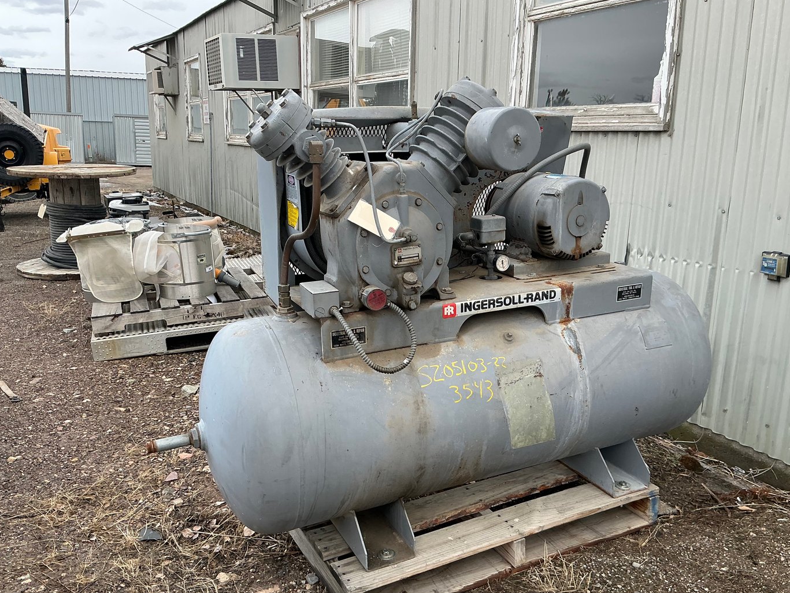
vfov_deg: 45.4
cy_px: 325
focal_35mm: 31
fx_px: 707
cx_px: 423
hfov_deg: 58.3
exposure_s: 1/303
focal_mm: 3
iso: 25
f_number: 1.8
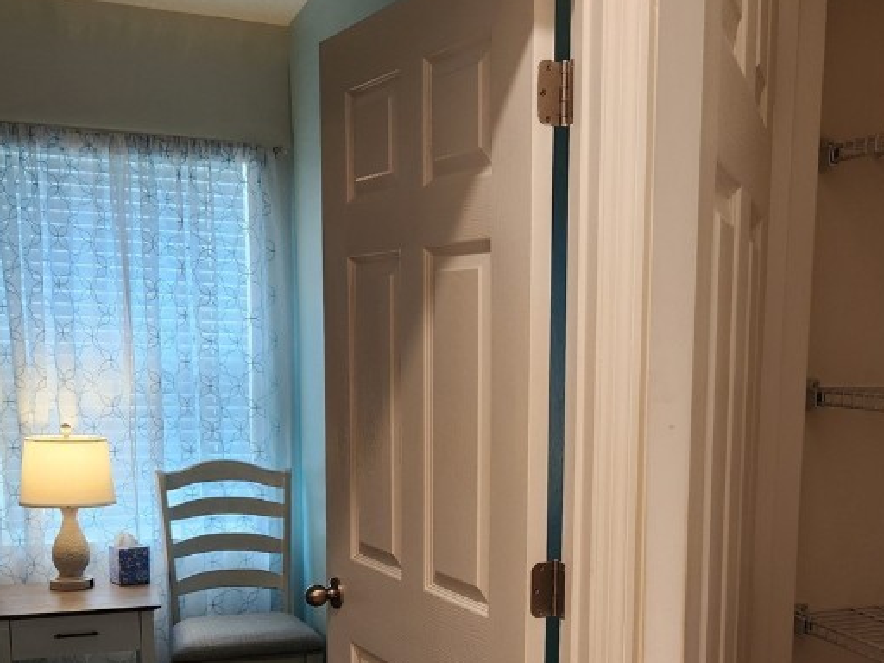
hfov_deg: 40.8
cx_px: 575
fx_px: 1175
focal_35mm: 46
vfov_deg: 30.7
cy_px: 534
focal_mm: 5.4
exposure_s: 1/120
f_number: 1.8
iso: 160
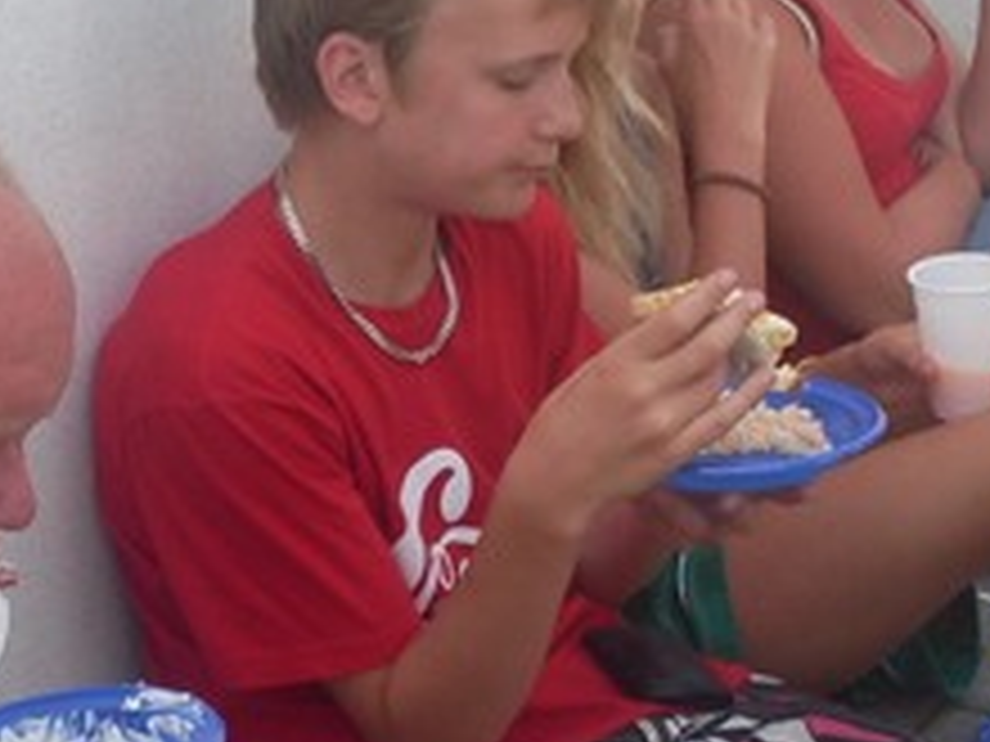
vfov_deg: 10.7
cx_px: 405
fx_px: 3947
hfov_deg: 14.3
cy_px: 724
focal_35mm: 138
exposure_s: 1/350
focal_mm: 6.3
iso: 80
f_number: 2.8
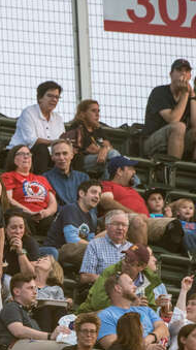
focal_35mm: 951
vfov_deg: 2.3
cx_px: -27
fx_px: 8811
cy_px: 212
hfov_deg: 1.3
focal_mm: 400
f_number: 6.3
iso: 2500
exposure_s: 1/250
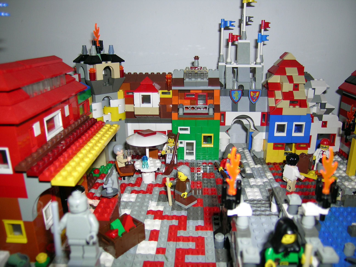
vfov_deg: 49.7
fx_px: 288
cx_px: 178
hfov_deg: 63.4
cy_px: 134
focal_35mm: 28
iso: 50
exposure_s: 1/60.1
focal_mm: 5.8
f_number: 2.8
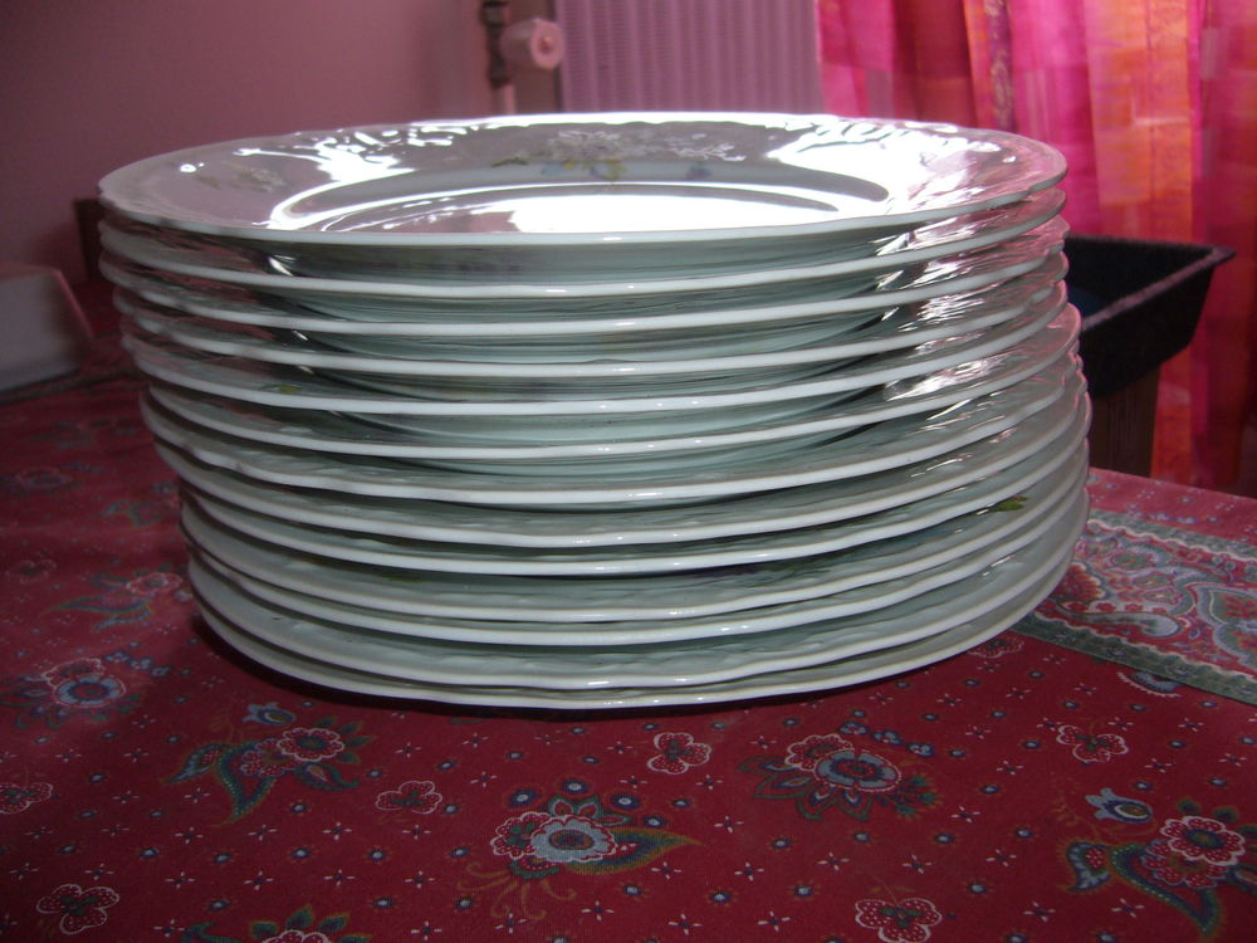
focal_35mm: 35
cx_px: 628
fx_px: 1271
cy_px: 472
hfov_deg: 52.6
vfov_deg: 40.7
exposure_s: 1/30
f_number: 2.8
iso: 100
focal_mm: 5.8
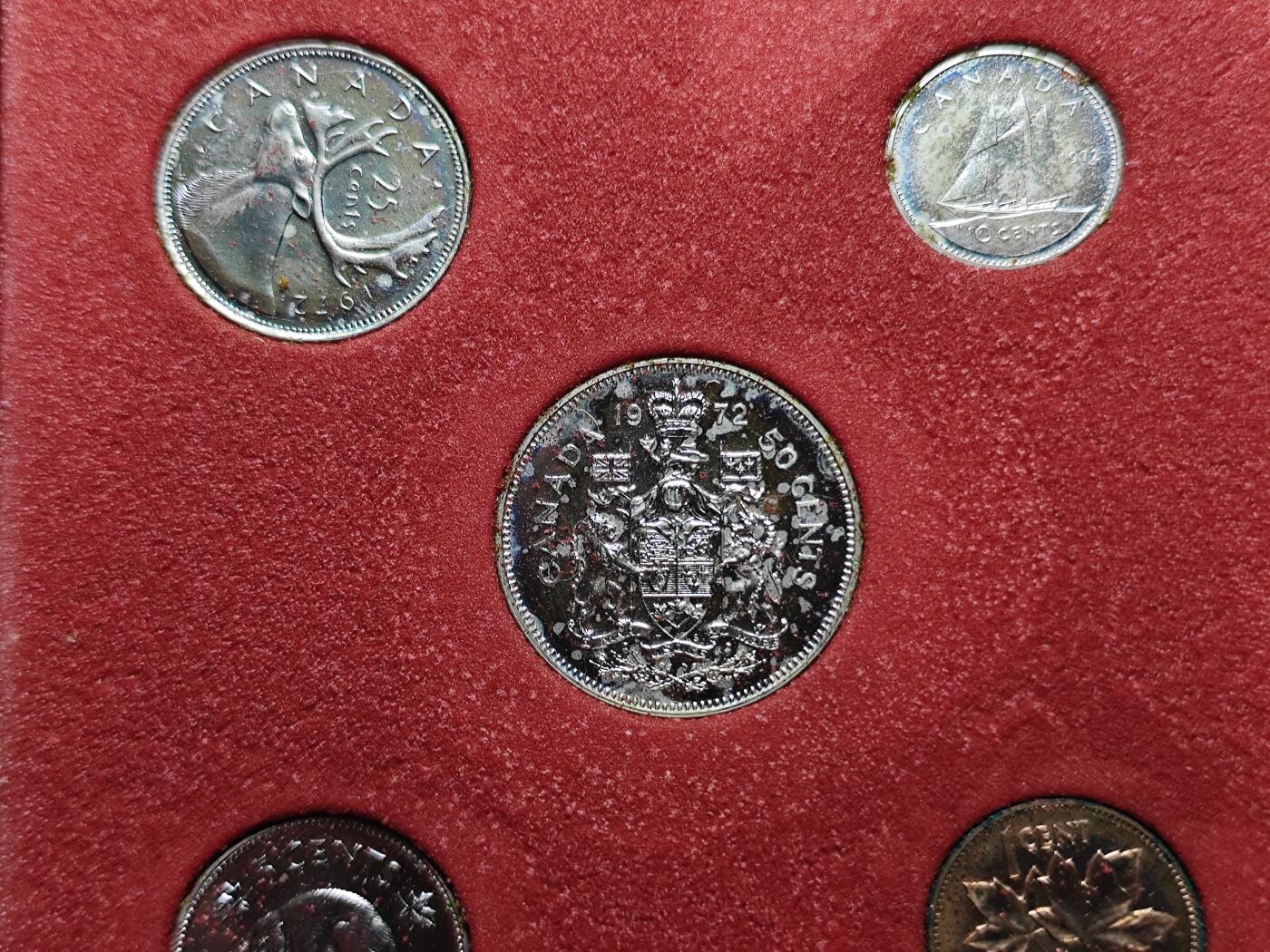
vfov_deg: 29.7
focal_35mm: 49
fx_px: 1798
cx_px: 635
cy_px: 476
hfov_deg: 38.9
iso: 160
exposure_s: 1/100
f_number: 1.6
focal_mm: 5.84
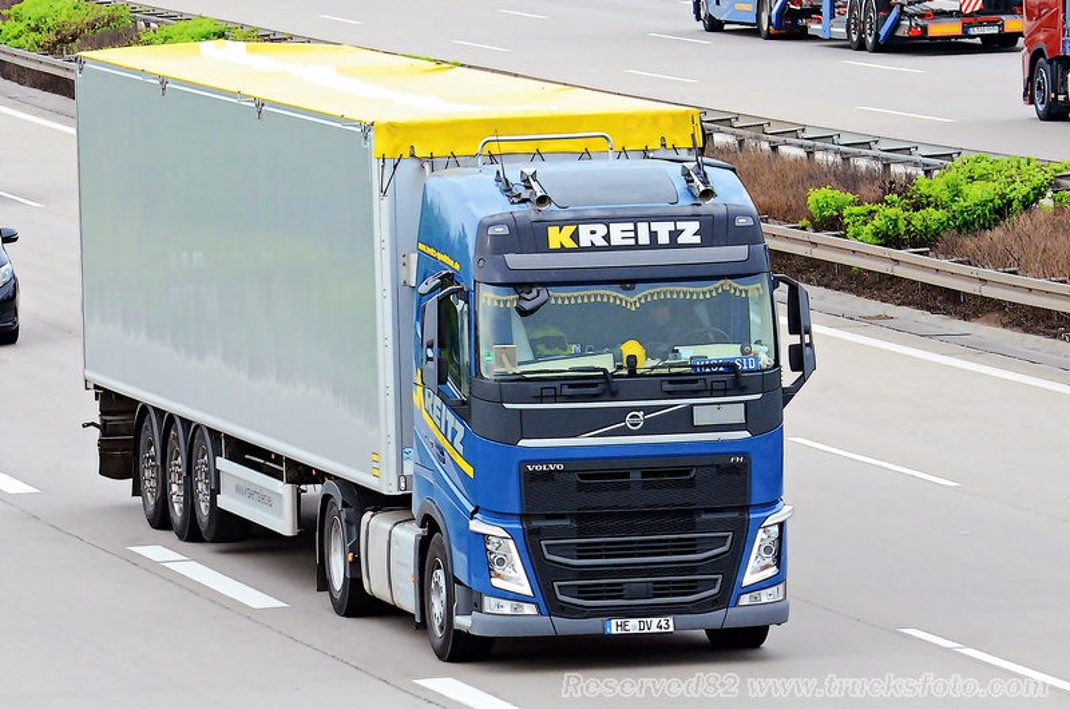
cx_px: 535
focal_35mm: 255
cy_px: 354
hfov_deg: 8.1
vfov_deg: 5.4
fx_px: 7564
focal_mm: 170
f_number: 9
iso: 2000
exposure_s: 1/800
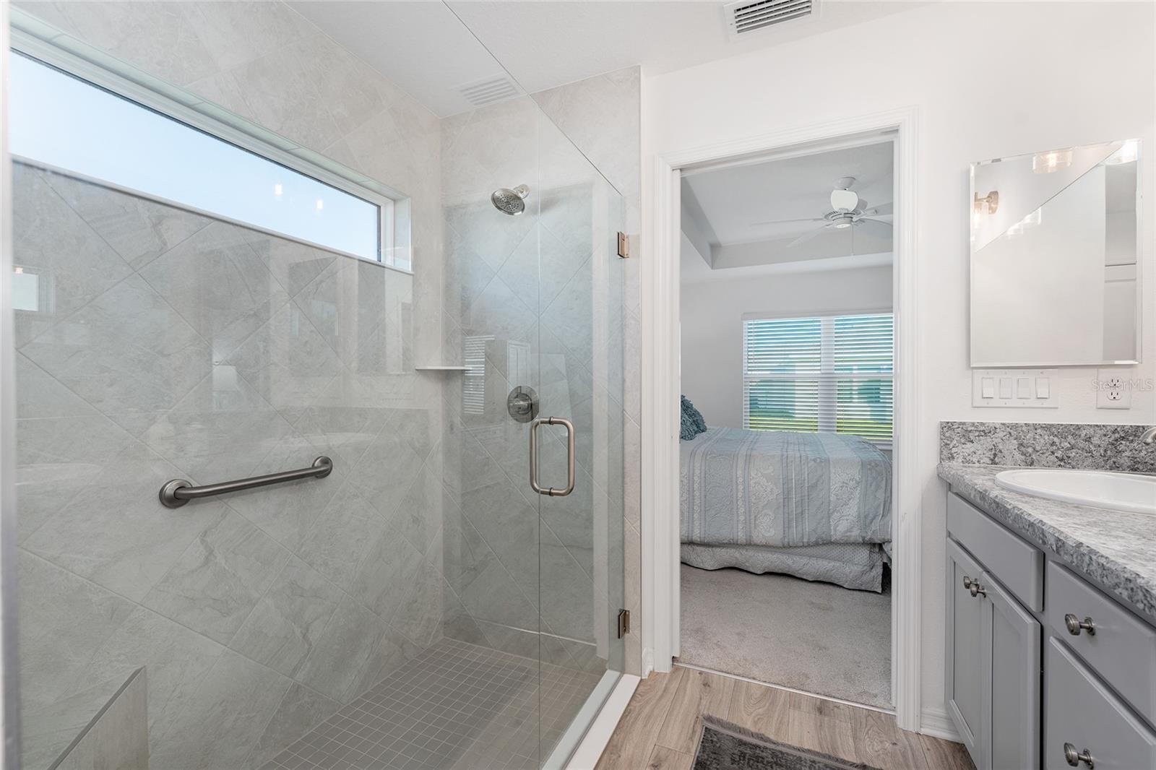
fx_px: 482
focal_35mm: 15
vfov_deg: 77.3
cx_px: 578
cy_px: 385
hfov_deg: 100.4
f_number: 6.3
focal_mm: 15
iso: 100
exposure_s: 1/13
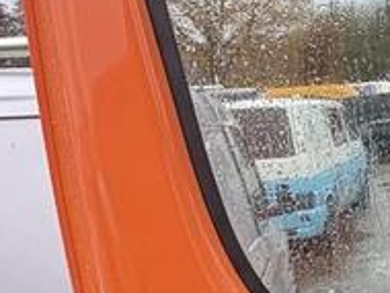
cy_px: 301
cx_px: 386
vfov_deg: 21.4
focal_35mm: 66
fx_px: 745
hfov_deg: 27.7
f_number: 2.2
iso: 160
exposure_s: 1/99
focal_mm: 2.22
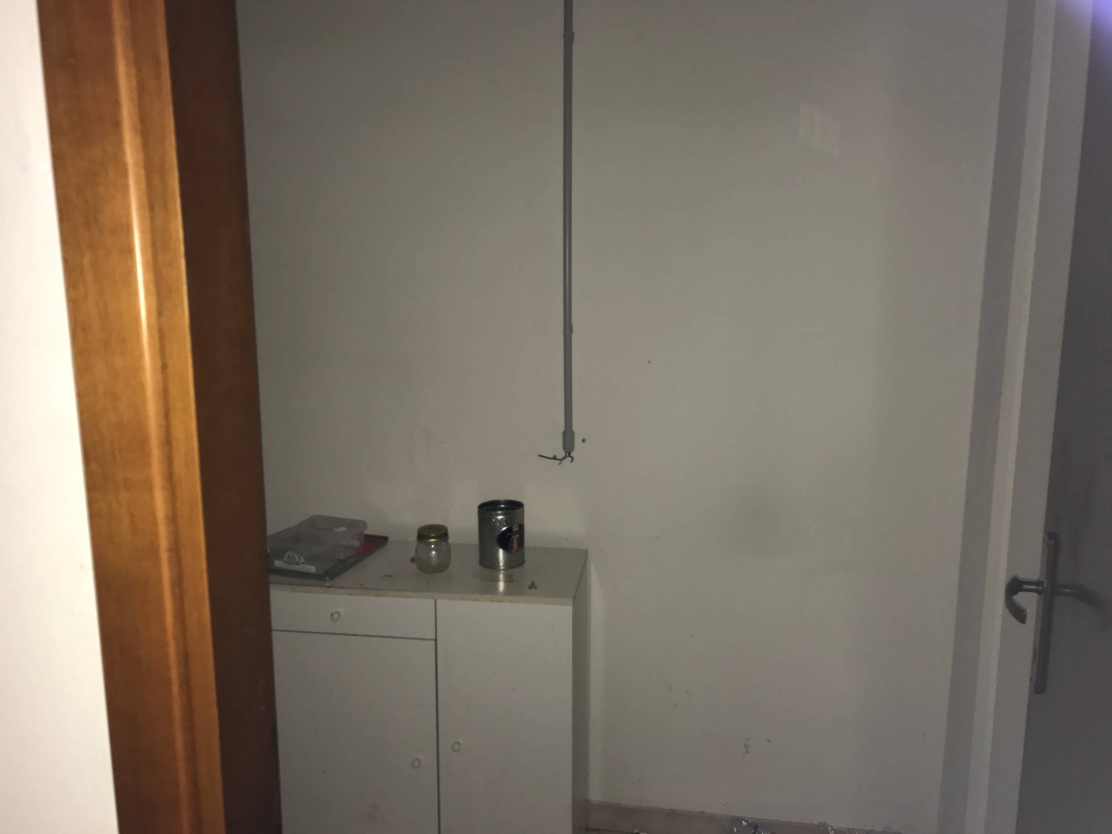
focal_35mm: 28
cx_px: 556
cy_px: 417
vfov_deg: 49.7
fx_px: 899
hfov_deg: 63.4
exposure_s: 1/17
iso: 32
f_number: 1.8
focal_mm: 3.99
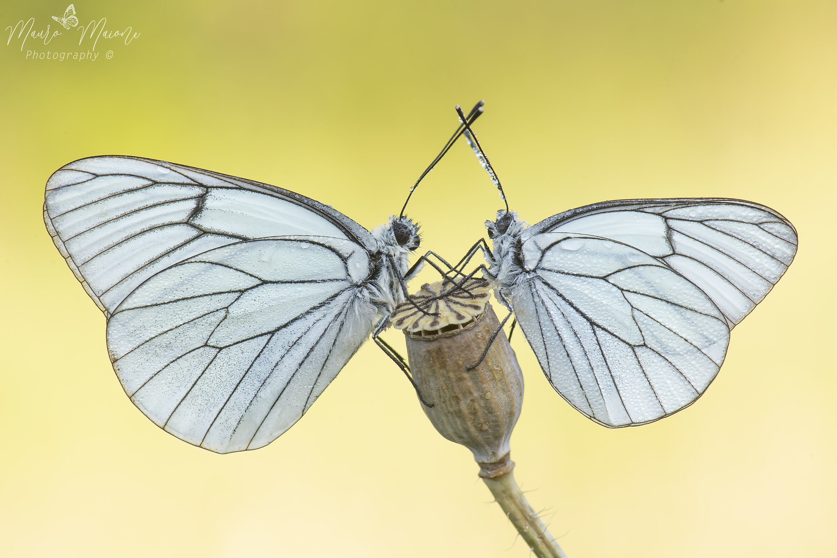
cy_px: 279
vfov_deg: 6.5
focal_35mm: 210
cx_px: 418
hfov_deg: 9.8
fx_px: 4882
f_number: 18
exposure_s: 1/13
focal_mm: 210
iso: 100
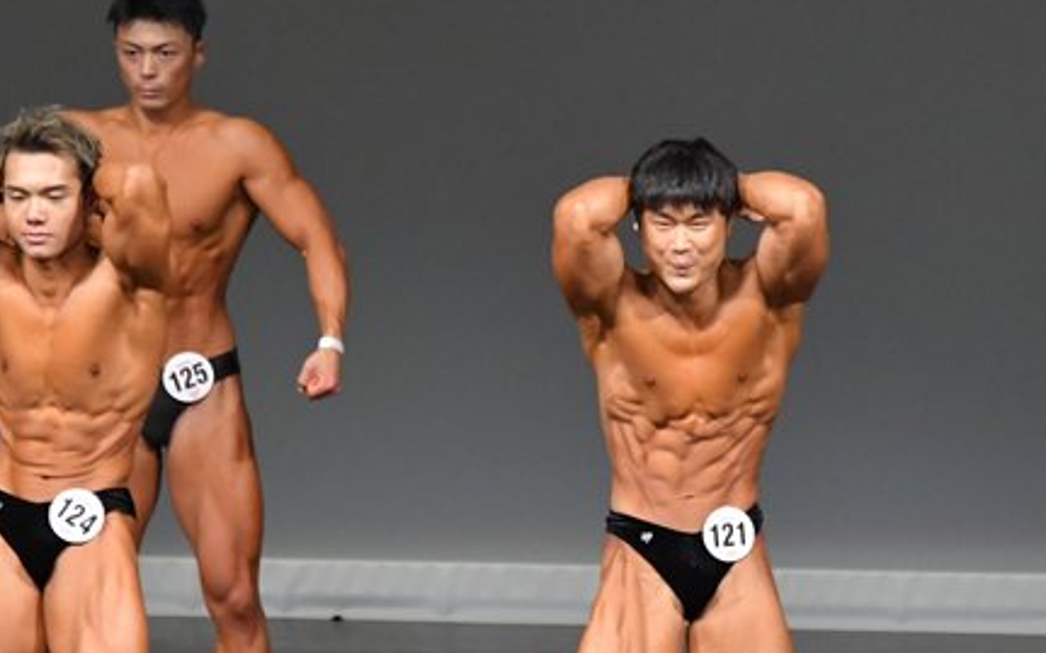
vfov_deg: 2.4
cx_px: 664
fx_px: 15673
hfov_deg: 3.8
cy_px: 534
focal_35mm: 550
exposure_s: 1/400
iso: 5000
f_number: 5.6
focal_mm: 200
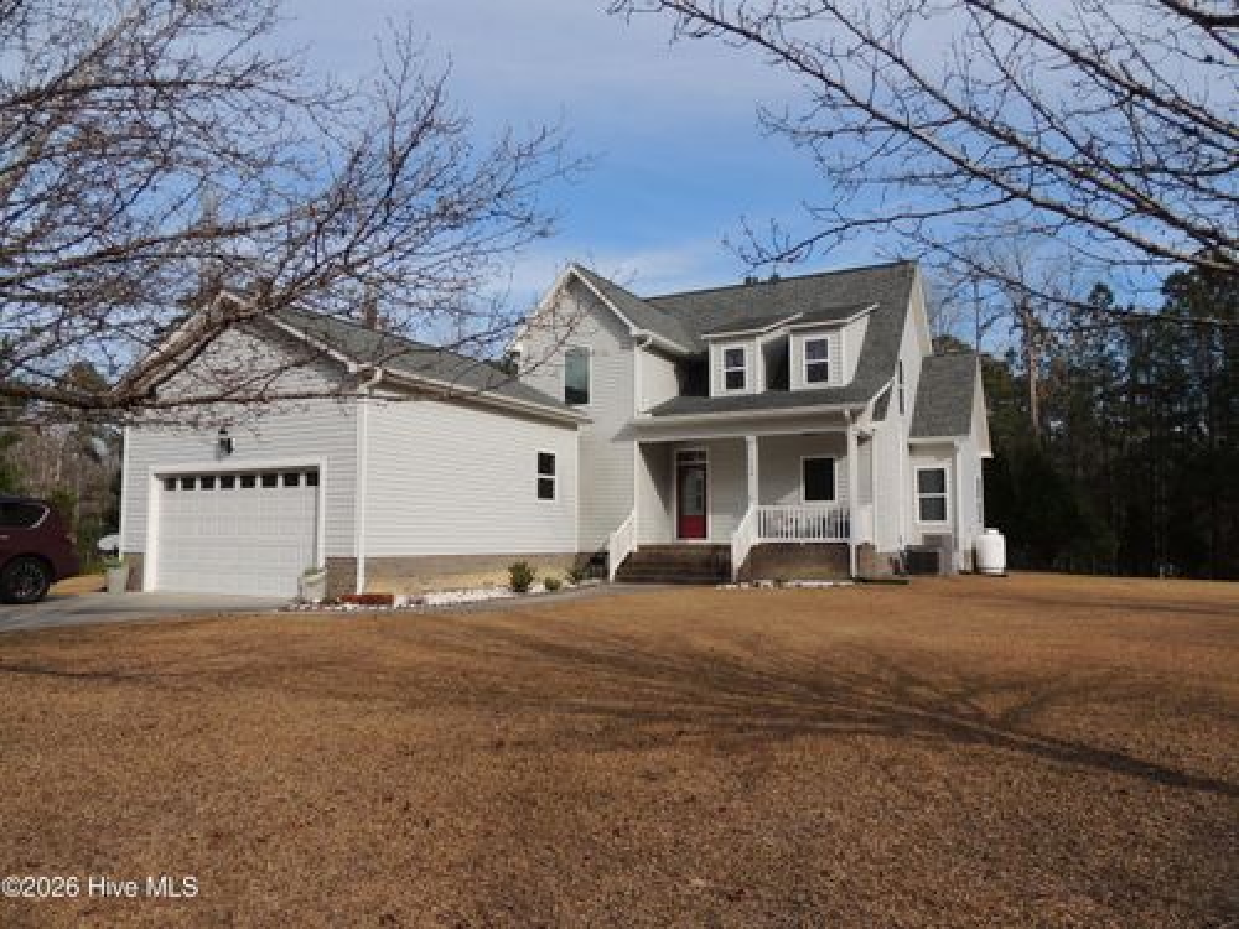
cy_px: 464
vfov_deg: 56.8
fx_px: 859
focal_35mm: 24
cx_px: 620
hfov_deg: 71.6
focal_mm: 4.3
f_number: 3
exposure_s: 1/1600
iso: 100
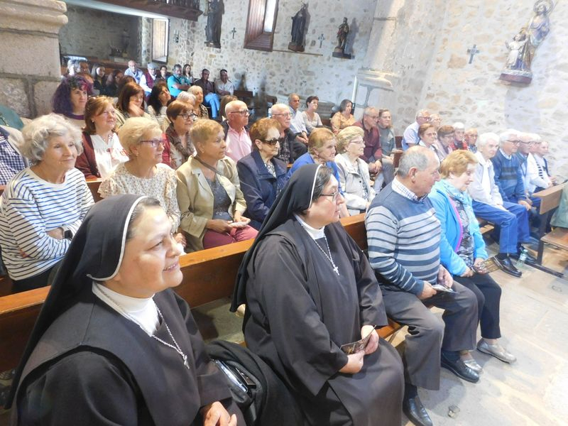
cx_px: 284
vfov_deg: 58.9
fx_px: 377
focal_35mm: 23
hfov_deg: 73.9
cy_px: 213
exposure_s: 1/10
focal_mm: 4
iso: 400
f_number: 3
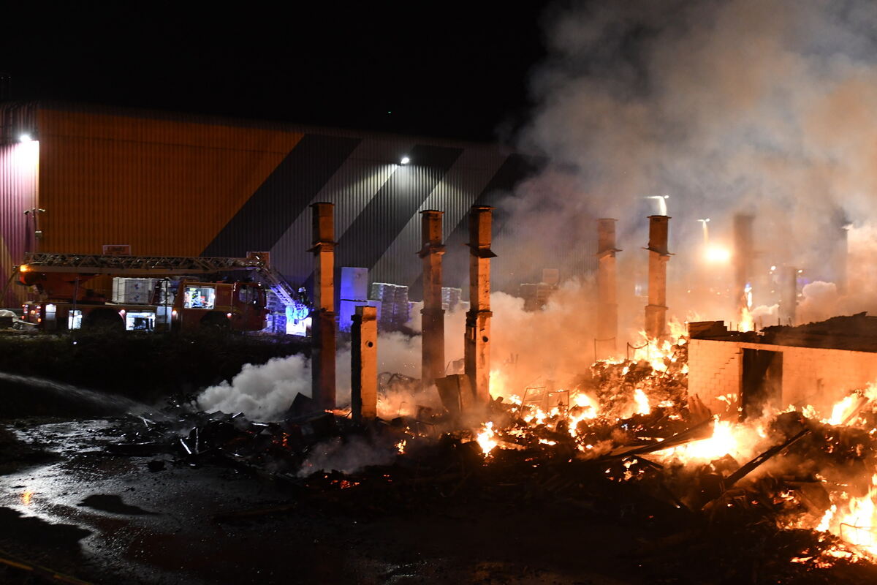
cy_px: 292
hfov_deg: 53.1
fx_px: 877
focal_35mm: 36
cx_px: 438
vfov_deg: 36.9
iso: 3200
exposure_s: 1/60
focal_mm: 24
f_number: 2.8
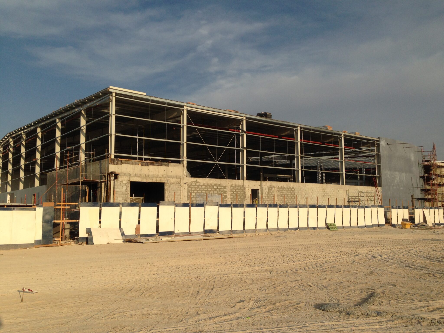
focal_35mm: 33
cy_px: 166
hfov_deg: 55.4
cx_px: 222
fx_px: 423
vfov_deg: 42.9
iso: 50
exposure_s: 1/2262
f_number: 2.4
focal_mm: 4.12
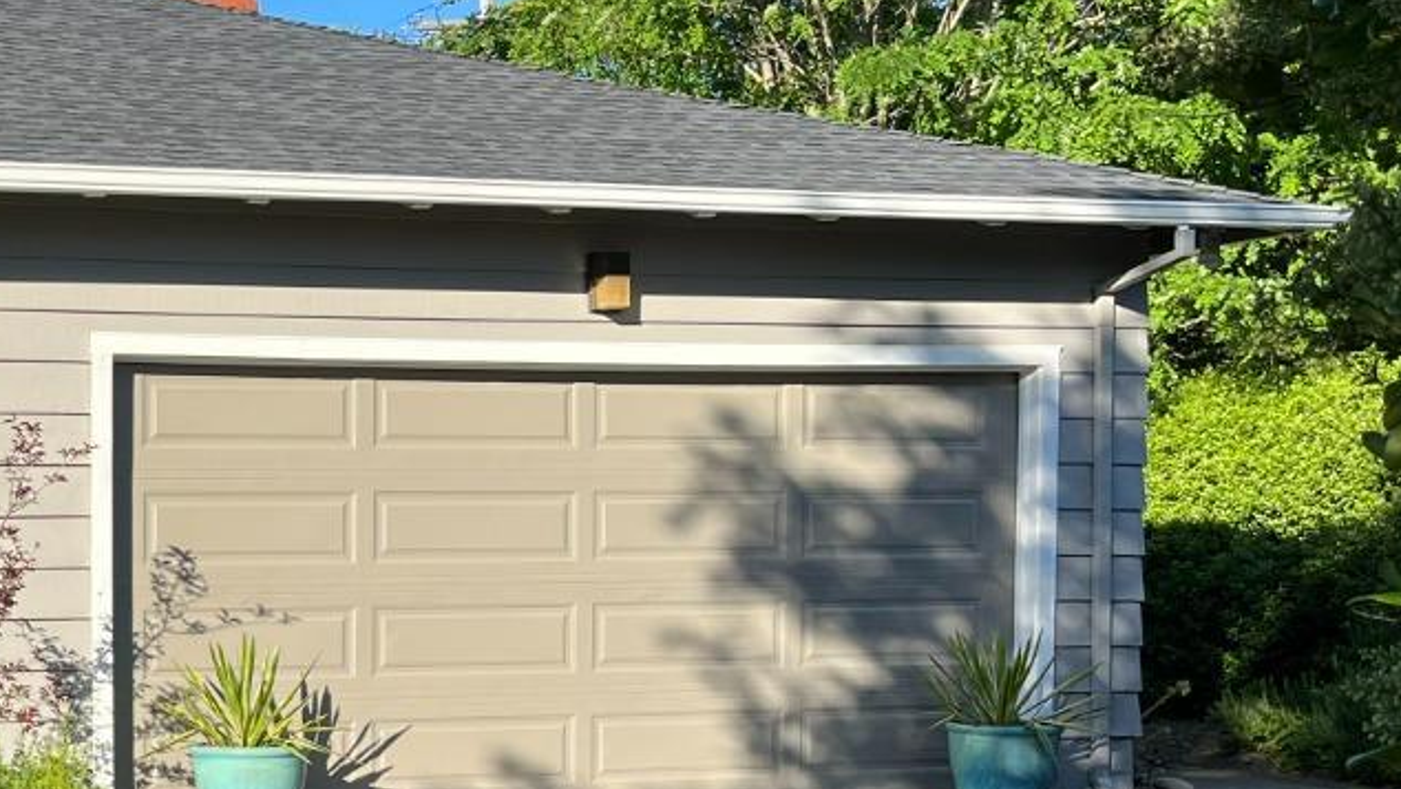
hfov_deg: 28.8
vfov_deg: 17.8
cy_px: 669
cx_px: -102
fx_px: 2490
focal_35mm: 67
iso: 50
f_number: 1.6
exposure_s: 1/1776
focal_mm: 5.1
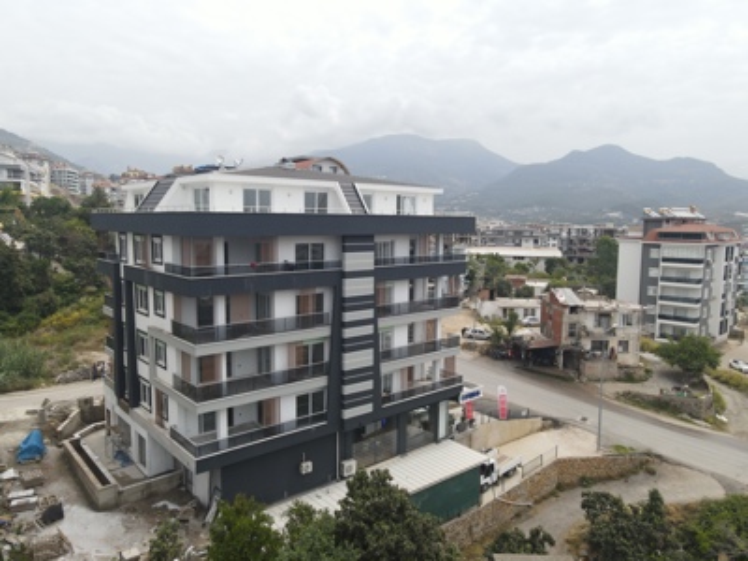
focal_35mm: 24
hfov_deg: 71.6
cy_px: 280
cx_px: 374
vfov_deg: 56.8
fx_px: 519
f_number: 2.8
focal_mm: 4.5
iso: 100
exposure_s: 1/640
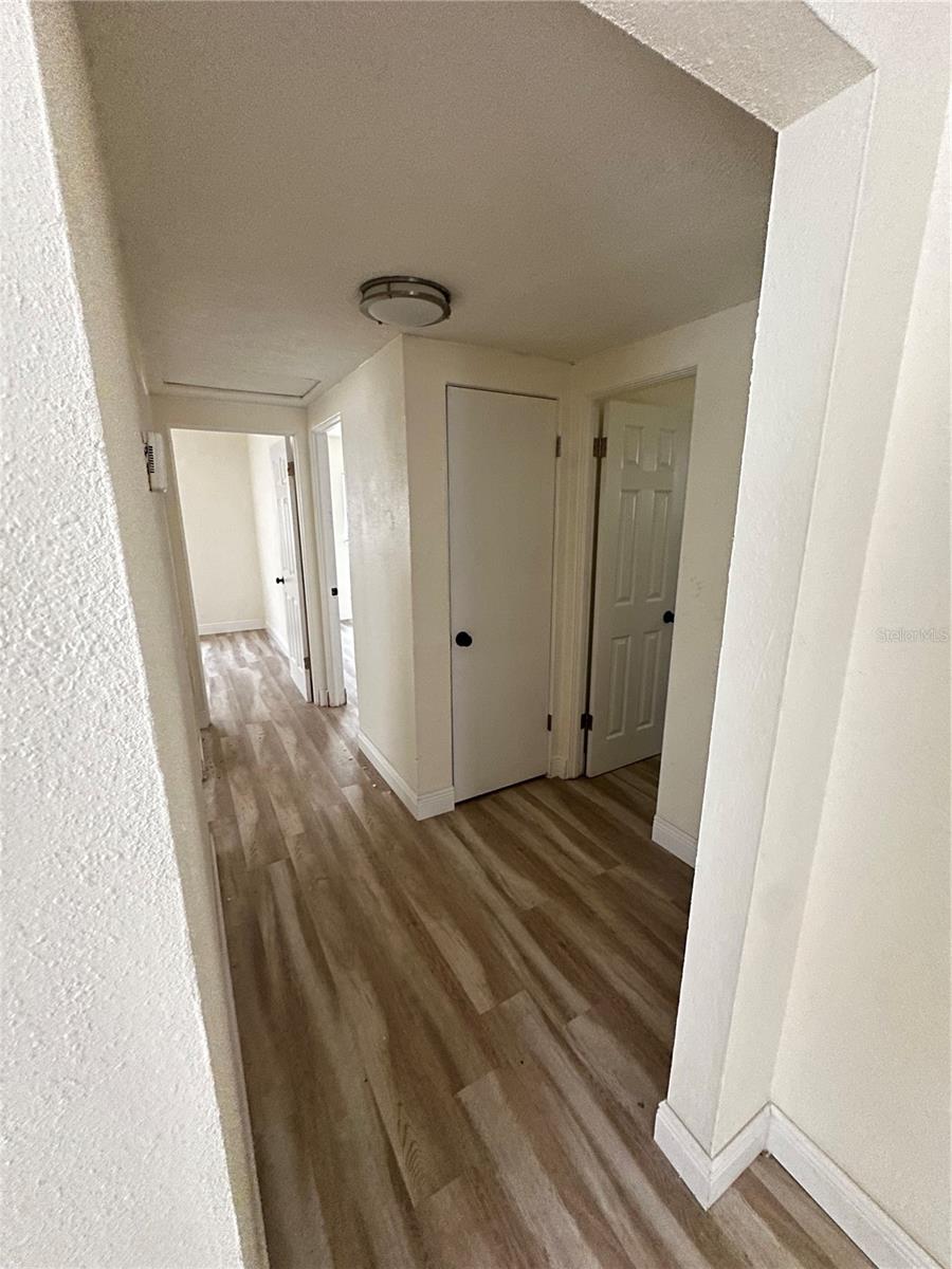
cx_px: 476
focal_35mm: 14
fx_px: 513
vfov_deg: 102.1
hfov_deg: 85.7
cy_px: 634
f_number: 2.2
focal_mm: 2.22
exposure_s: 1/40
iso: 1250
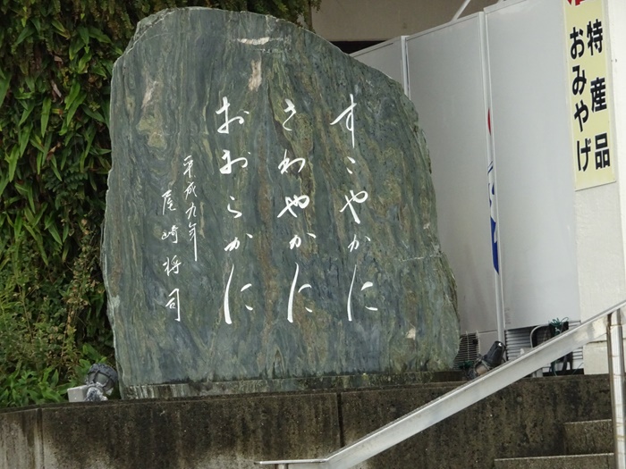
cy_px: 234
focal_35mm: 200
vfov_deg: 7.4
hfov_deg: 9.9
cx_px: 313
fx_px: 3617
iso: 640
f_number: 6.3
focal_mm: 34.17
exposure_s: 1/200
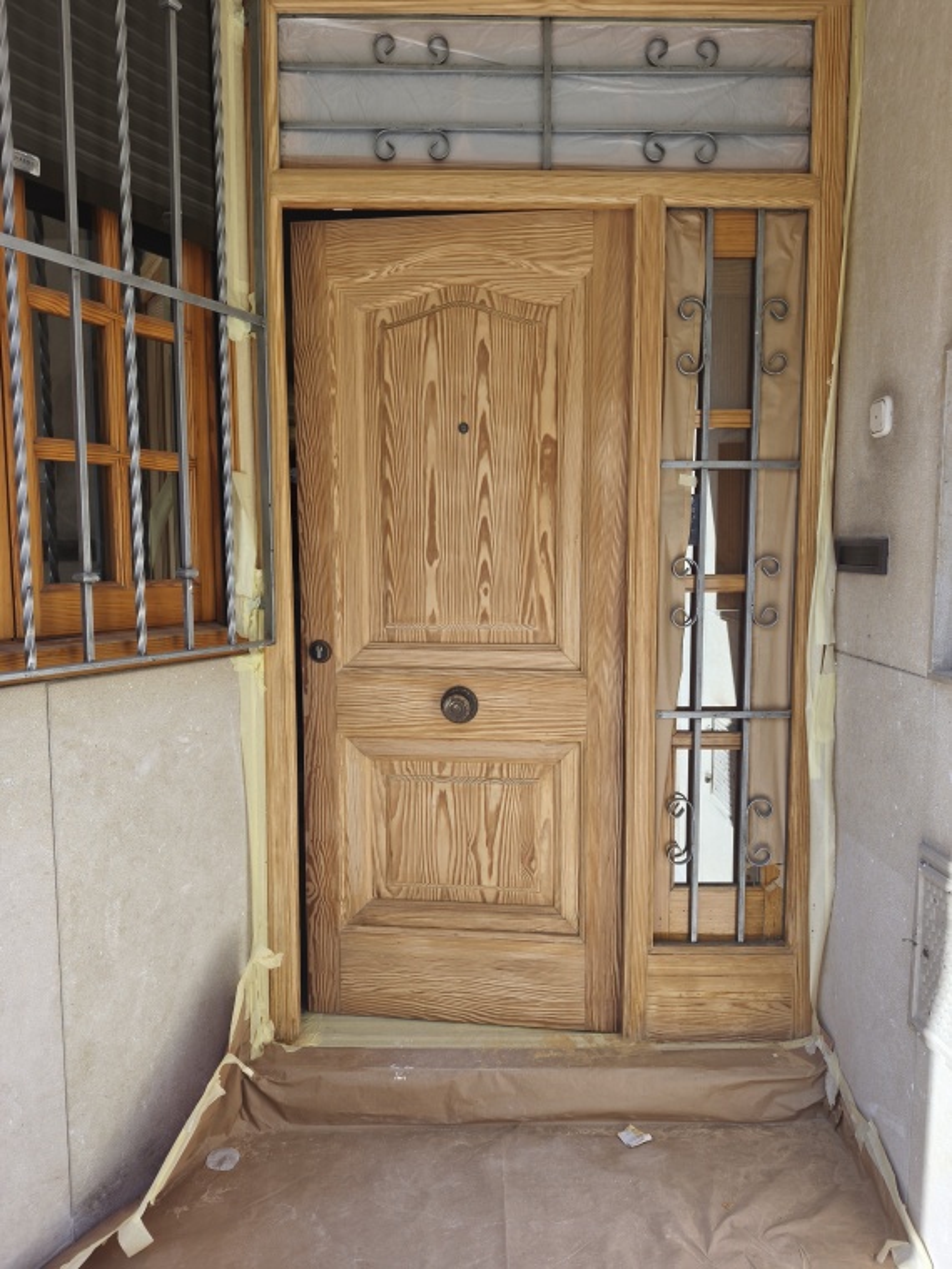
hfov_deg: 58.9
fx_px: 843
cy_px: 634
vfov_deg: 73.9
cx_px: 476
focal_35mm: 23
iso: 50
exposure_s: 1/169
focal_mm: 6.18
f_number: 1.65
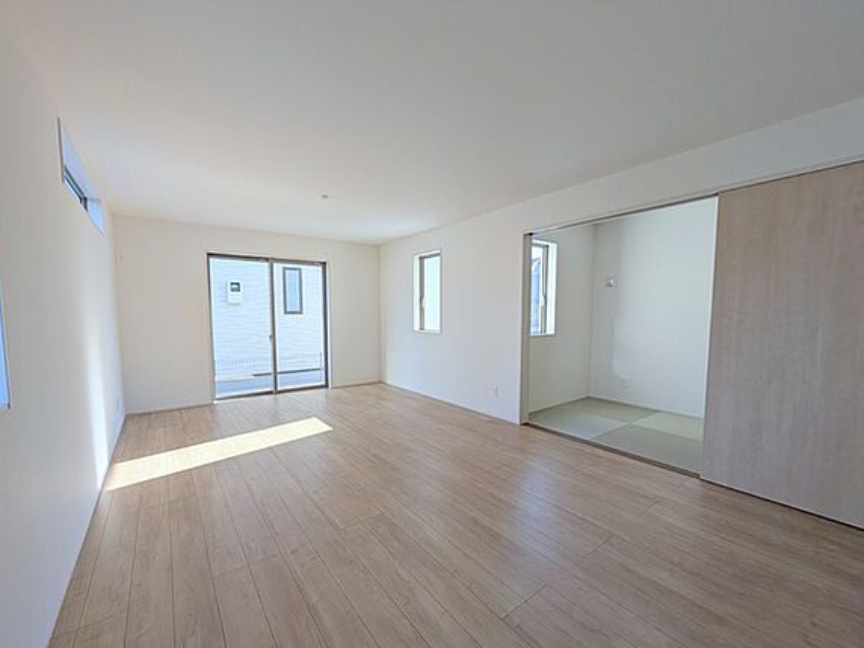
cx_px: 411
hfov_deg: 106.1
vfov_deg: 89.9
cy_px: 336
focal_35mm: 13
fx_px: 324
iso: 55
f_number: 1.7
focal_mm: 2.02
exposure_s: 1/430
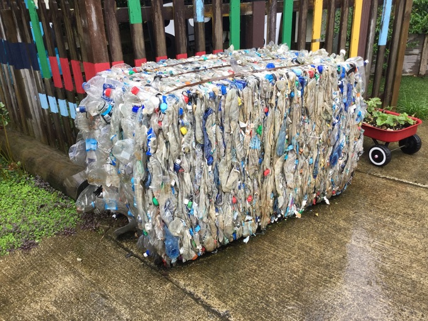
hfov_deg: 58.4
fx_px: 383
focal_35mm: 31
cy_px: 160
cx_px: 214
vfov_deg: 45.4
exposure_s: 1/100
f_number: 2.4
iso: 25
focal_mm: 3.3
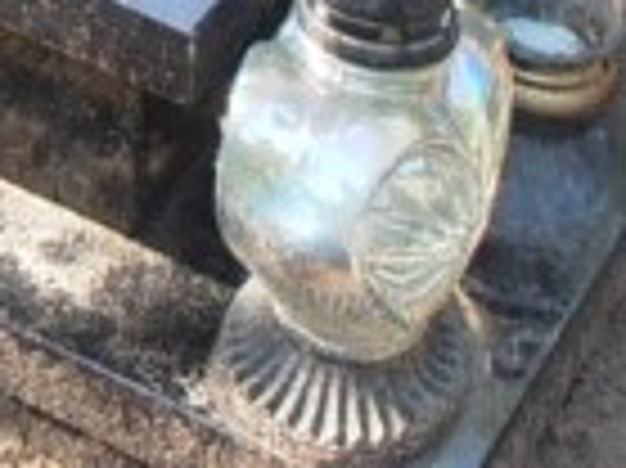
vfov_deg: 7.2
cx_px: -617
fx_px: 3198
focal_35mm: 177
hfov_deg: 10.3
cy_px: -1048
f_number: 3
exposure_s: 1/100
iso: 80
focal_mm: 4.2
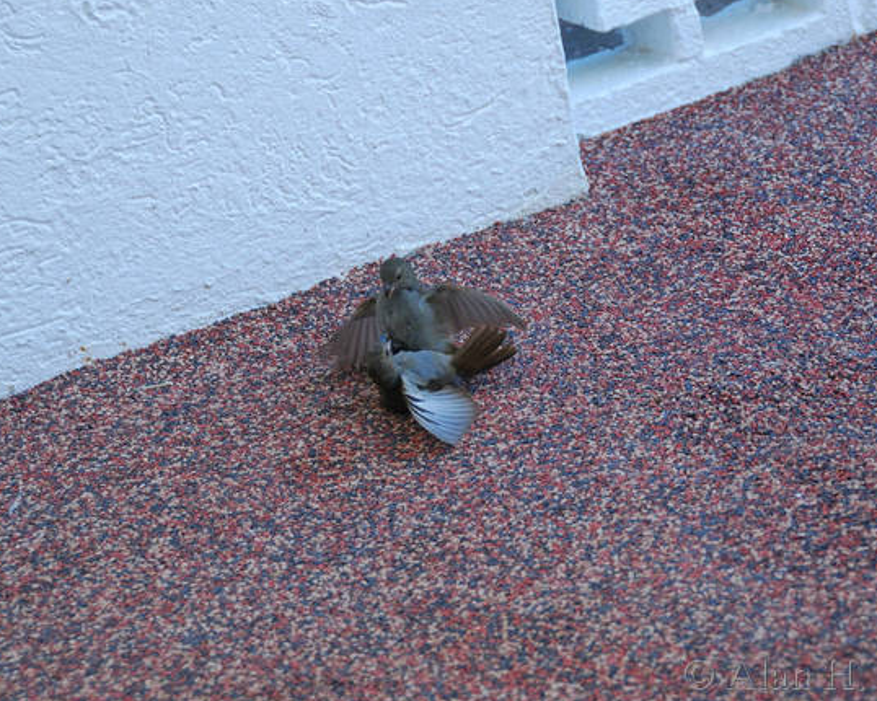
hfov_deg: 14.0
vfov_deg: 11.2
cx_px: 494
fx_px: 3571
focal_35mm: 138
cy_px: 333
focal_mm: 75
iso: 720
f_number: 5.3
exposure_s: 1/400
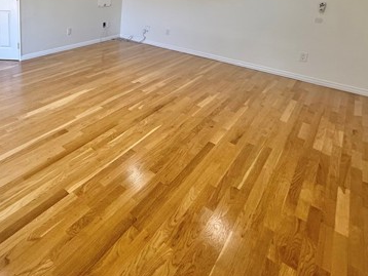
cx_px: 80
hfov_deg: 64.0
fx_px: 266
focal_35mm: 25
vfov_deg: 49.6
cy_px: 34
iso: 80
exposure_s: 1/120
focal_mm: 2.22
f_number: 2.2
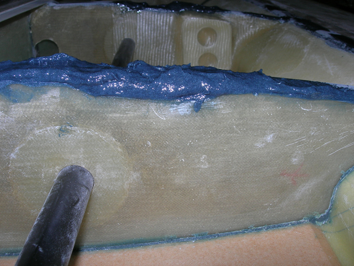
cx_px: 177
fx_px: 389
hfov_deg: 49.0
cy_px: 133
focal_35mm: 38
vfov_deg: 37.7
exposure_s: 1/60.1
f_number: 4.8
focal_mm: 7.8
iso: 64
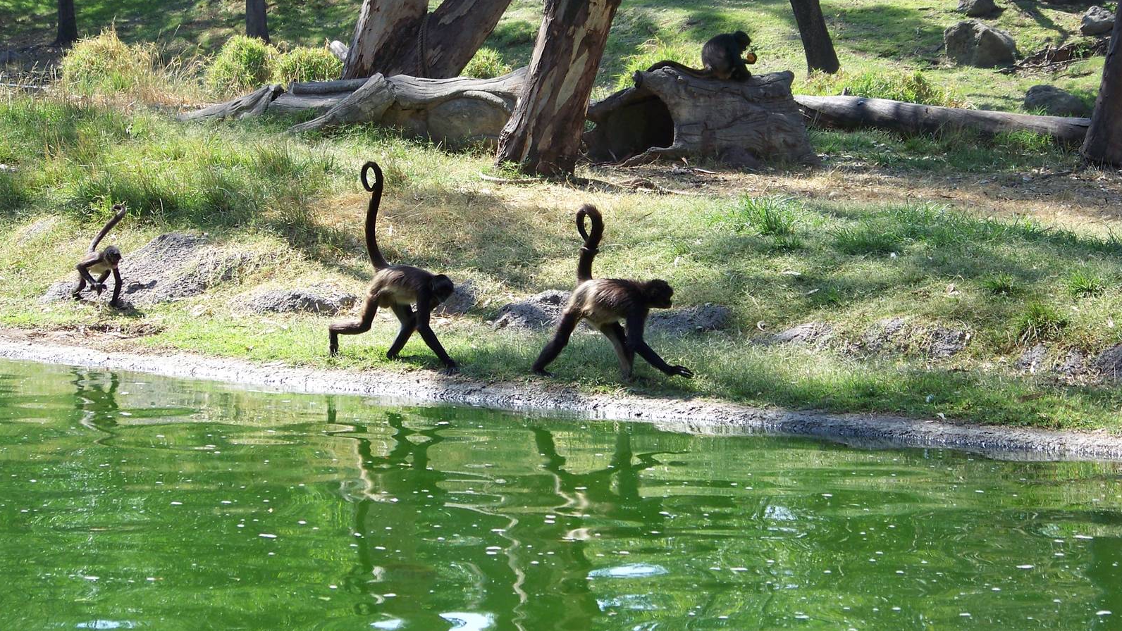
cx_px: 562
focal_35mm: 150
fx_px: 4463
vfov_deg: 8.1
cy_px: 262
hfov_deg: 14.3
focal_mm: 22.2
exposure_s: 1/250
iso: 64
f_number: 3.2
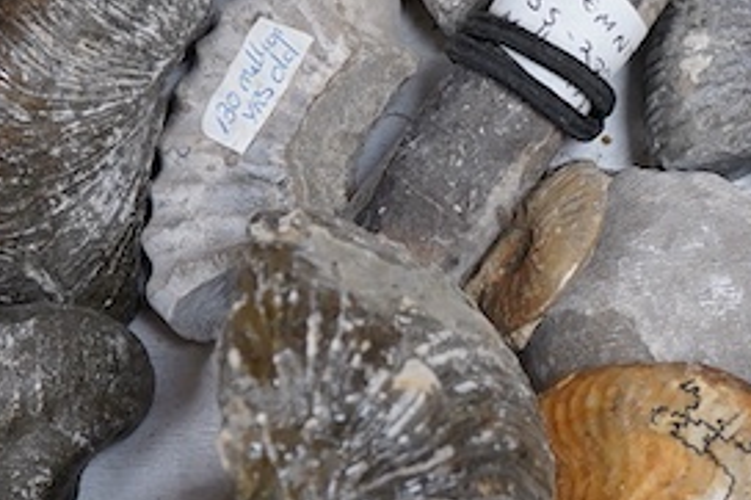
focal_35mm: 149
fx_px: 3106
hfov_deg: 13.6
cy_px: 235
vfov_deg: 9.2
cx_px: 715
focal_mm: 30
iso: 1250
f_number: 4.5
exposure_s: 1/125
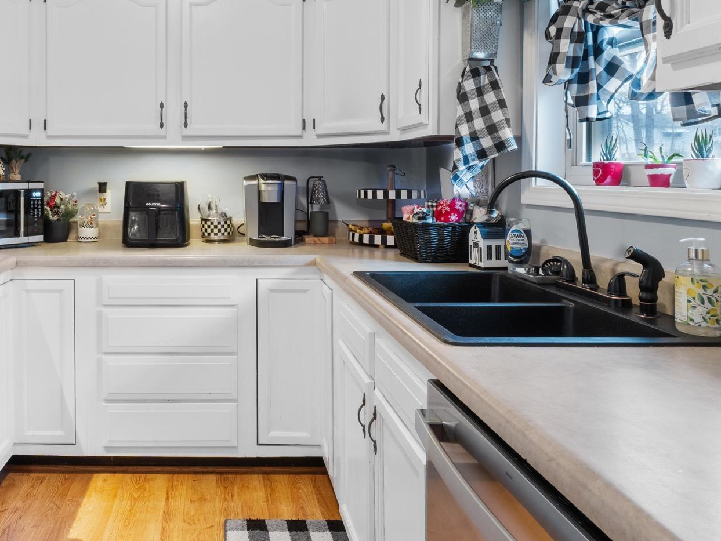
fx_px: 604
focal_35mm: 29
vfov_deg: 47.4
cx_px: 198
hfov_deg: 59.0
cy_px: 176
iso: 320
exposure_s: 1.3
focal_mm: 10
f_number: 9
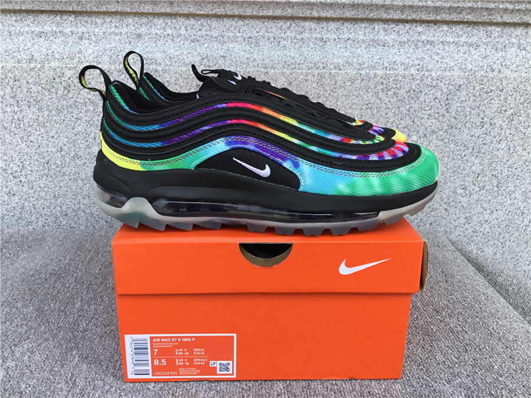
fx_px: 476
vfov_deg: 45.4
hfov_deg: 58.4
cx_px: 266
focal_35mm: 31
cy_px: 199
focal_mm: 3.3
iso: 25
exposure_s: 1/413
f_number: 2.4
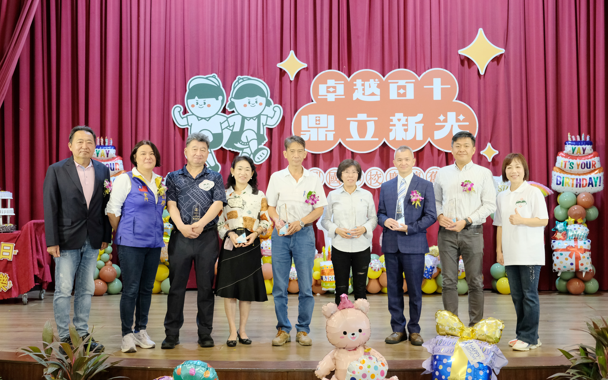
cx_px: 302
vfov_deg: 35.3
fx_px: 597
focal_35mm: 36
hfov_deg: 54.0
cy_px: 190
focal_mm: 23.4
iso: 2500
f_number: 4
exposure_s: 1/60
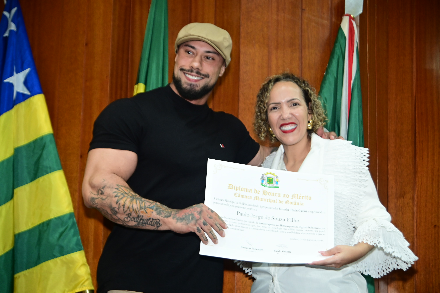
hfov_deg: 28.8
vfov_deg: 19.5
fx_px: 855
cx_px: 220
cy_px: 146
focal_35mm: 70
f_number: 5.6
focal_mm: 70
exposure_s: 1/125
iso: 2000
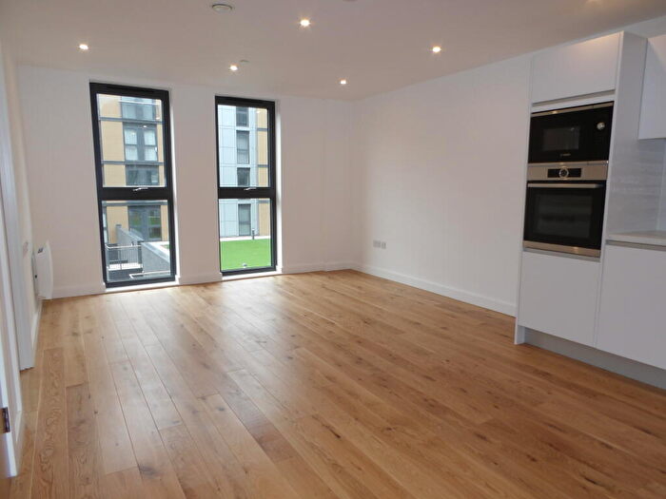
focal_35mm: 24
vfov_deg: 56.8
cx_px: 333
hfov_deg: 71.6
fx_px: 462
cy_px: 250
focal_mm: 4.3
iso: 100
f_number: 4.1
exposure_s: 1/47
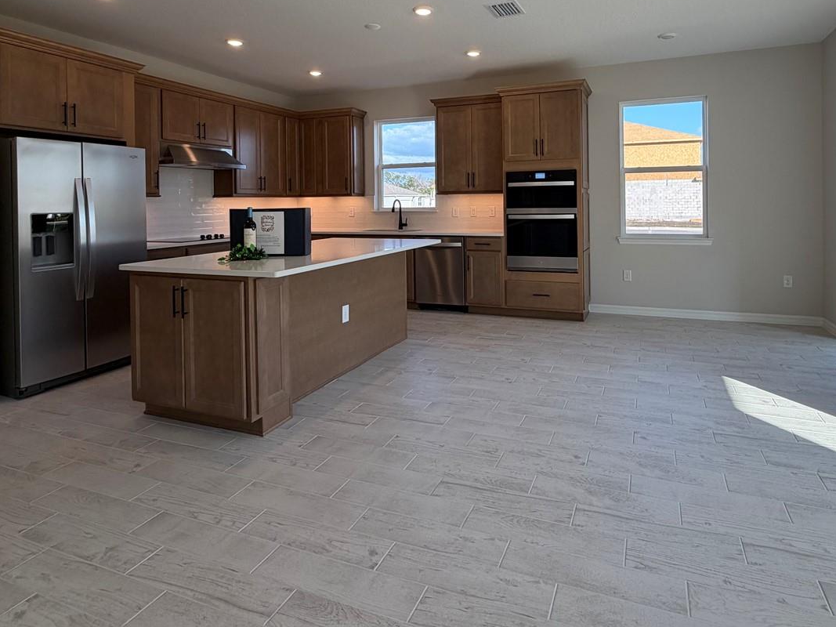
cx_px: 463
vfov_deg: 61.8
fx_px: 507
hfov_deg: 78.7
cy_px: 208
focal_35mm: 21
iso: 50
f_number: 2.2
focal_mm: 2.22
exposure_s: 1/121
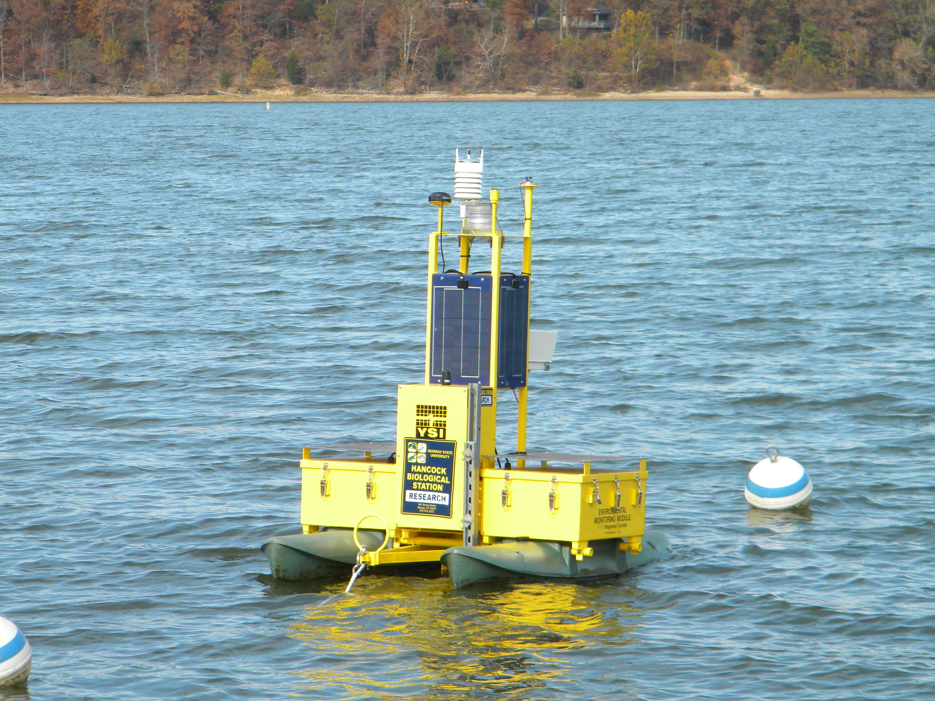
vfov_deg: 9.5
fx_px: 4214
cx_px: 468
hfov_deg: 12.7
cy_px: 350
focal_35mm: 156
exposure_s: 1/500
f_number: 5
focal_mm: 28.3
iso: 153
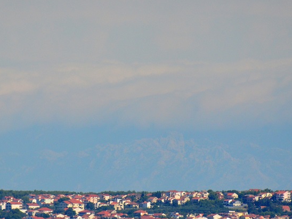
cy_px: 105
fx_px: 5753
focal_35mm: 682
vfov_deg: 2.2
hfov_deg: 2.9
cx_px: 128
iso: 1400
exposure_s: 1/8000
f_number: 5.6
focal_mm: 260
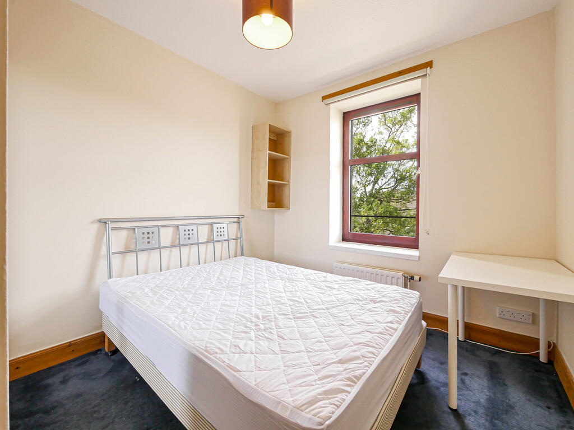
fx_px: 232
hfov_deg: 102.1
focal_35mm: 14
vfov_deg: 85.7
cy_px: 215
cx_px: 287
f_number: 4
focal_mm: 7
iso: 800
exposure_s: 1/60
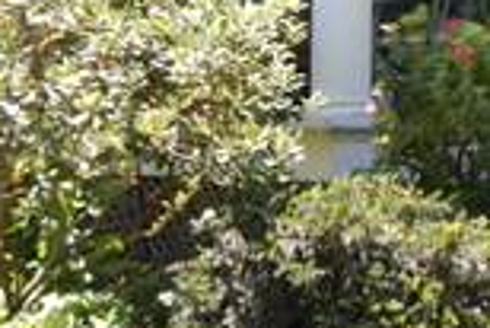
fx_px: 6196
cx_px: 716
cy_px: -61
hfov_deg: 4.5
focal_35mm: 455
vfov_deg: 3.0
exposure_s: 1/400
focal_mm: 85
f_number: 4.8
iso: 400
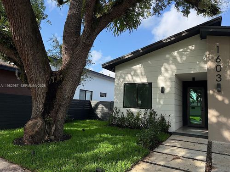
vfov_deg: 56.8
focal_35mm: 24
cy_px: 86
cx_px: 115
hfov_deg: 71.6
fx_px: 159
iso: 100
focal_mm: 6.76
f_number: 1.78
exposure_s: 1/1901
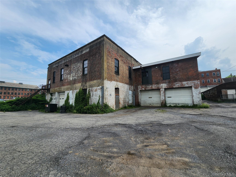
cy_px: 88
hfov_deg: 106.2
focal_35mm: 13
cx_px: 118
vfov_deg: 89.9
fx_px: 89
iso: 50
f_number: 2.2
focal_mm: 2.2
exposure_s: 1/2192
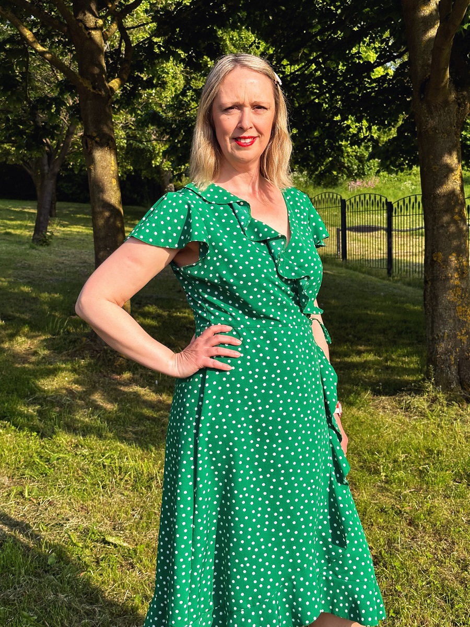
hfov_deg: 30.3
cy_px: 314
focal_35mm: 48
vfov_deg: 39.7
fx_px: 869
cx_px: 235
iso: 64
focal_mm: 6.86
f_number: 1.78
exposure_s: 1/3058
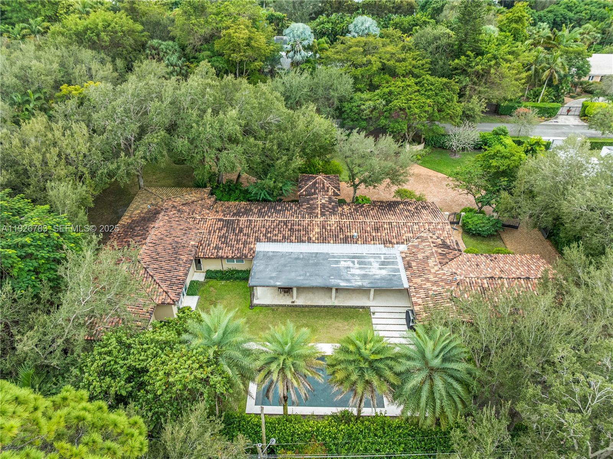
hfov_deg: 71.6
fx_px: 425
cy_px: 230
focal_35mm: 24
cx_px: 306
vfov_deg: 56.7
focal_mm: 12.29
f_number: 2.8
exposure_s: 1/100
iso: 100
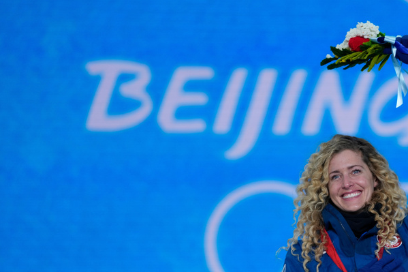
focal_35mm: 342
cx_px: 346
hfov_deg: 6.0
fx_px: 3875
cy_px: 227
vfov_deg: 4.0
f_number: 2.8
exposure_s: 1/800
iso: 500
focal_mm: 200
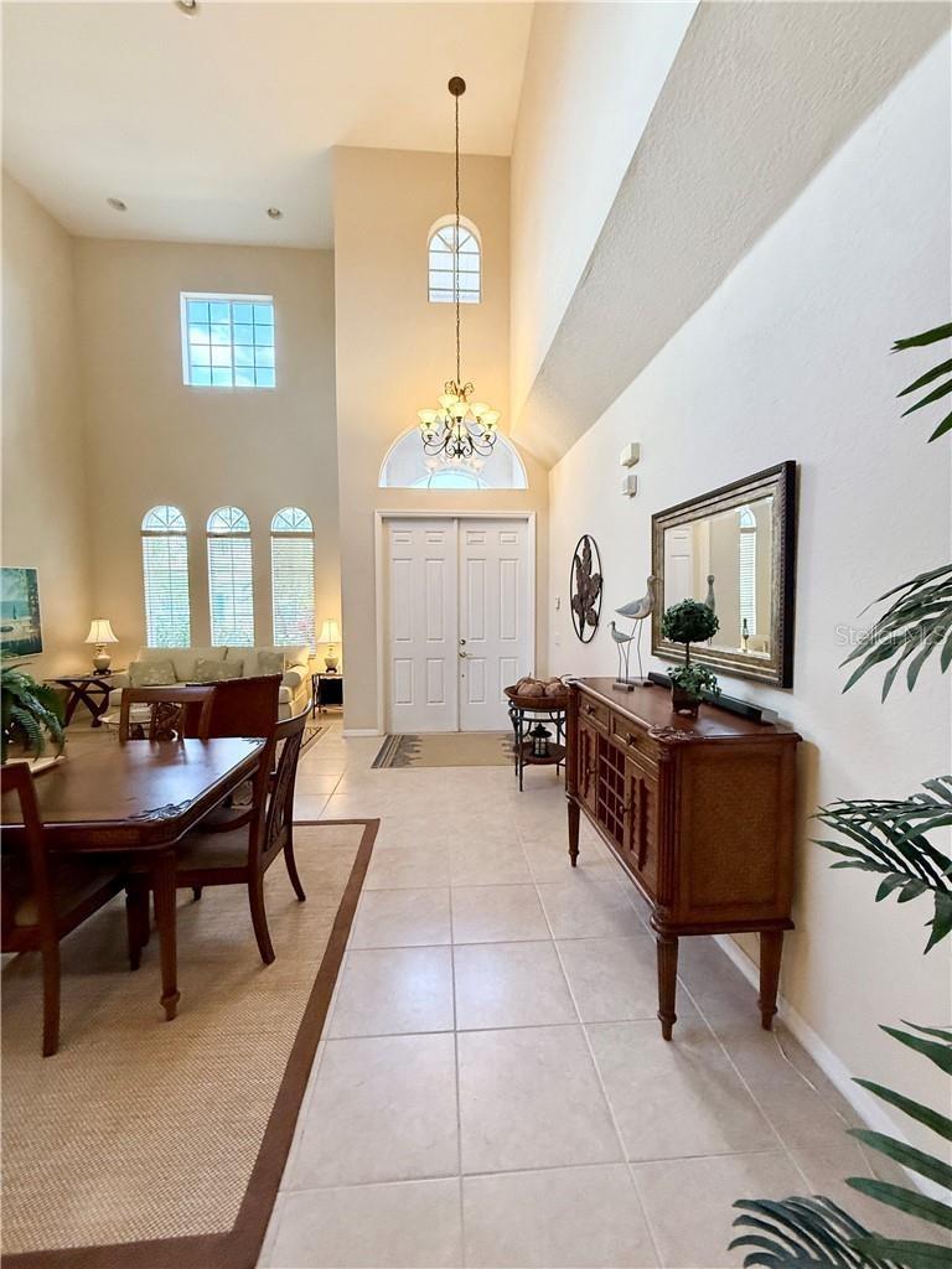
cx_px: 476
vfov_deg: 102.1
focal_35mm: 14
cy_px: 634
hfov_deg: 85.7
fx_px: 513
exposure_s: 1/120
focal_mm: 2.22
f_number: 2.2
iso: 320
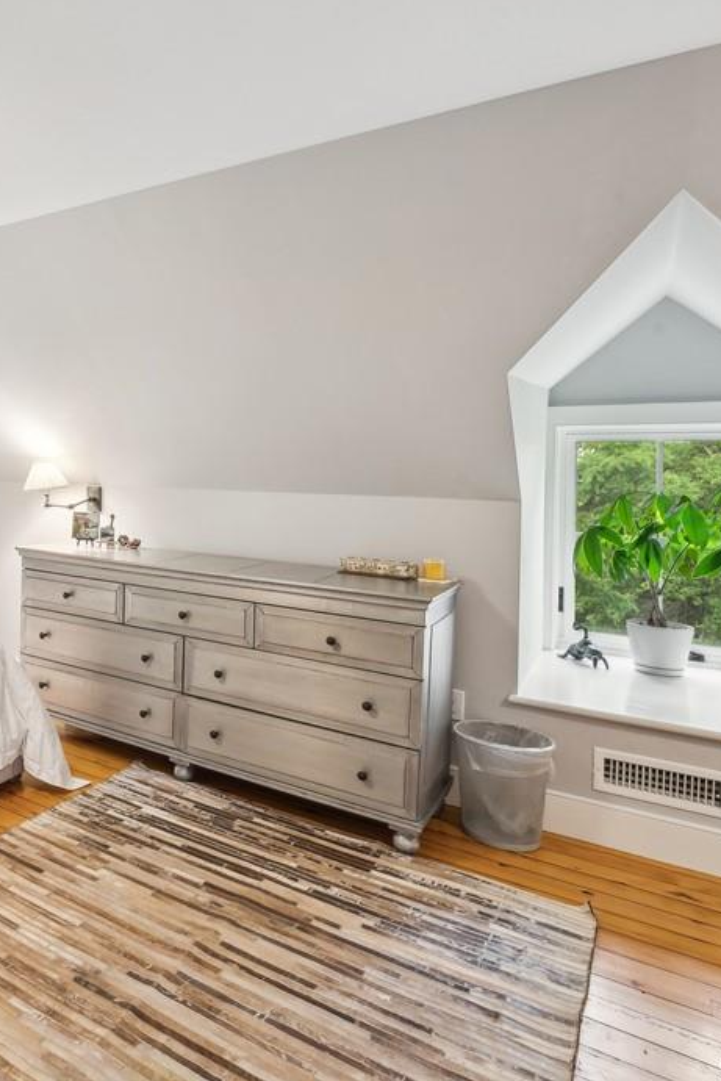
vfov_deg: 78.5
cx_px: 38
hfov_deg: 49.3
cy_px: 522
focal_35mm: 22
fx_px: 661
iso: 200
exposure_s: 1/2
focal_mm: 14
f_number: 11
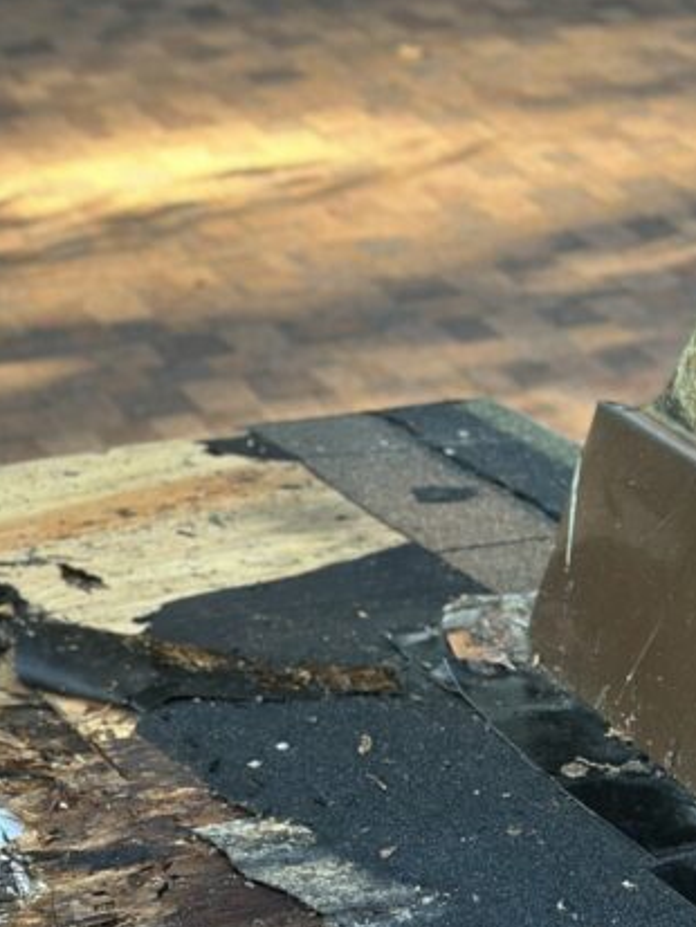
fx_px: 3189
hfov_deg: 12.2
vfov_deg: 16.2
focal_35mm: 119
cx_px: -115
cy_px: 943
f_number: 1.78
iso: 125
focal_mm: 6.86
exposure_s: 1/94
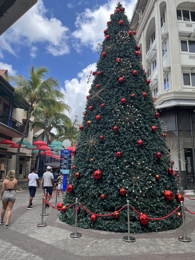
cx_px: 98
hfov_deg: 53.1
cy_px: 130
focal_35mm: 26
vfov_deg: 67.3
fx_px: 195
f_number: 1.6
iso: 50
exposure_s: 1/1175
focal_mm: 5.1
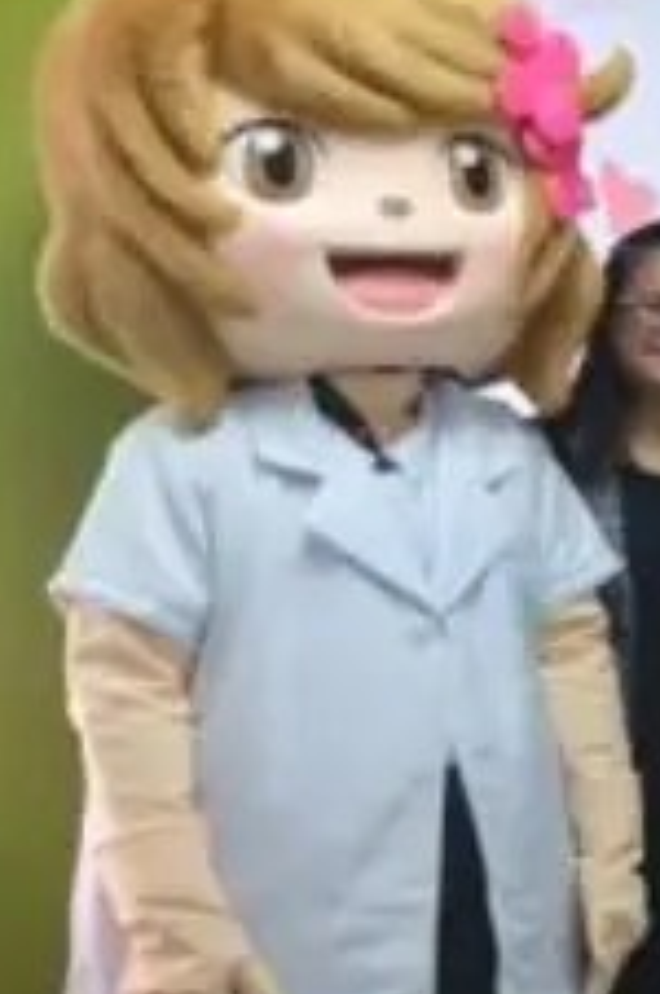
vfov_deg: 24.5
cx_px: 1536
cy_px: 515
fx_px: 2289
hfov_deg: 12.9
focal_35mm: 83
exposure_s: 1/30
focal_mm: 16
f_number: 4
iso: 500
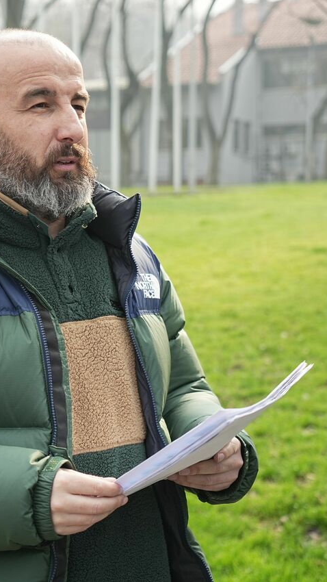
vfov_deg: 29.7
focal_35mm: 71
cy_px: 291
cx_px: 103
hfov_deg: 16.9
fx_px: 1095
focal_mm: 45
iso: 250
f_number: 4
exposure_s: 1/500
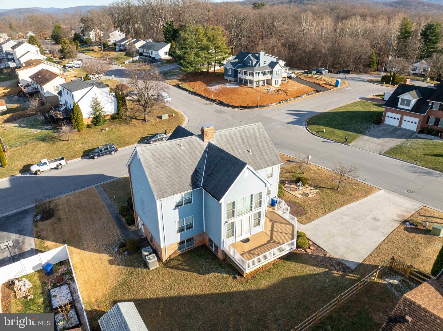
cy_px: 166
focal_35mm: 24
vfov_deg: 56.8
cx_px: 222
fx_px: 307
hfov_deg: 71.6
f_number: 2.8
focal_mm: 12.29
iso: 250
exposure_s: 1/2000
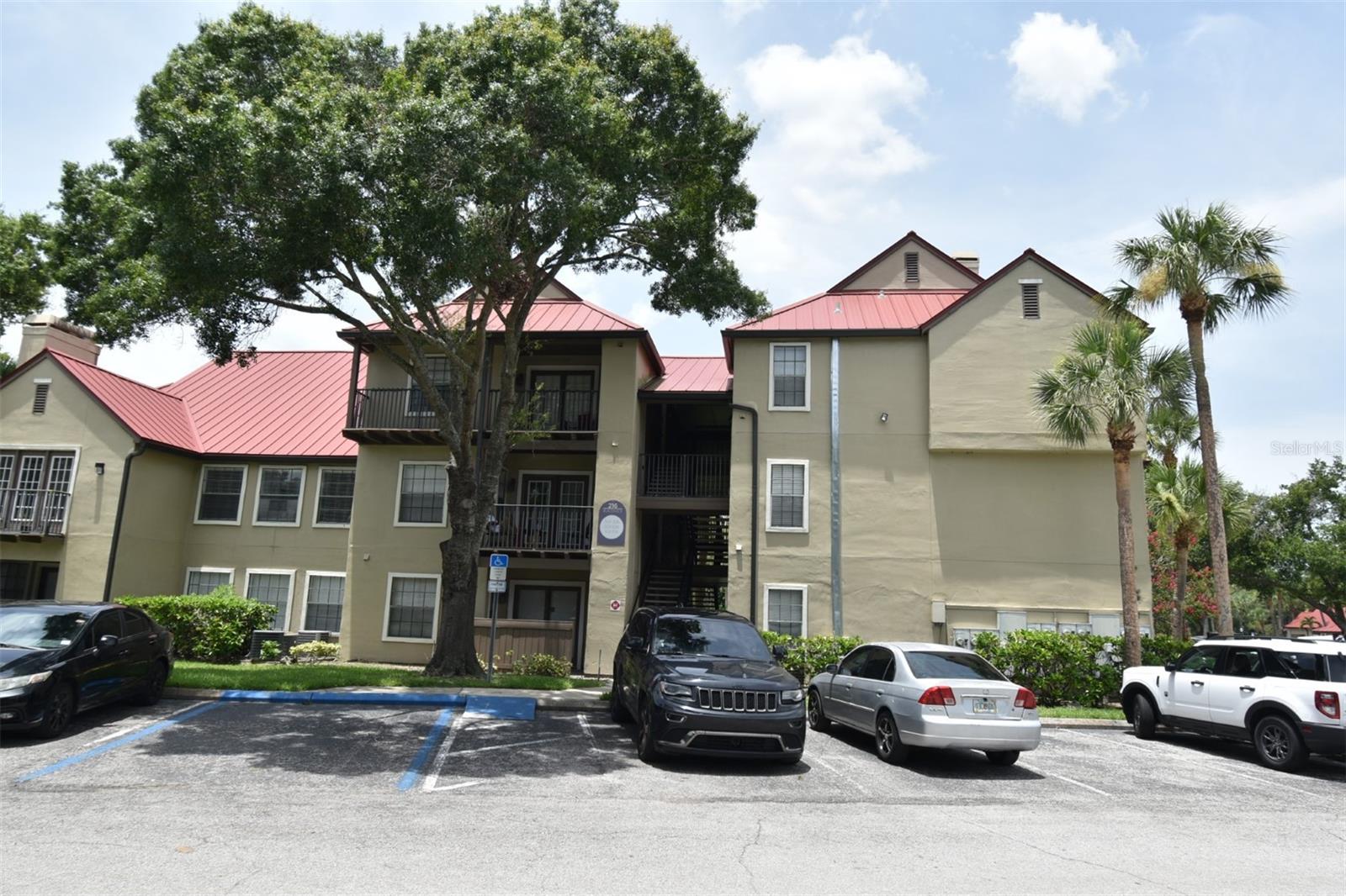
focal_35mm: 22
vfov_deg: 56.1
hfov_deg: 77.3
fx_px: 841
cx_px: 673
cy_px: 448
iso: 100
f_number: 8
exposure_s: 1/250
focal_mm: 15
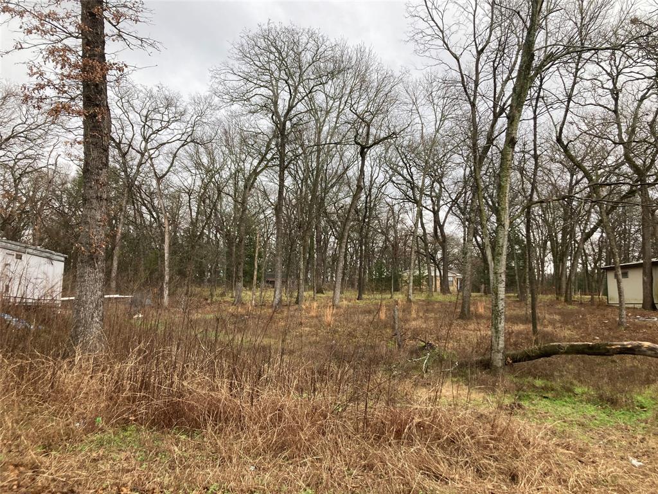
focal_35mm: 28
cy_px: 247
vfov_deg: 49.7
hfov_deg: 63.4
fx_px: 532
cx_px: 329
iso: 32
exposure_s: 1/121
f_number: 1.8
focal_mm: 3.99
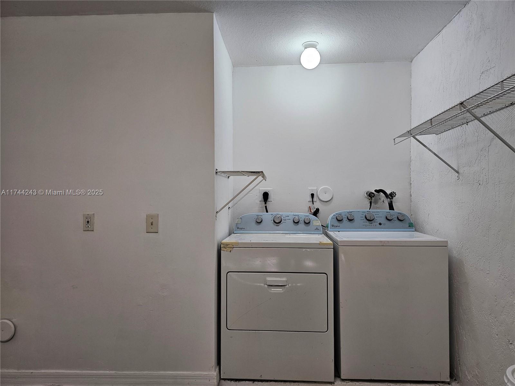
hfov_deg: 73.9
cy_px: 193
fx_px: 342
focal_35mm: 23
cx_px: 258
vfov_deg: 58.9
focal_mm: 6.3
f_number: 1.7
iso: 125
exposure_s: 1/120
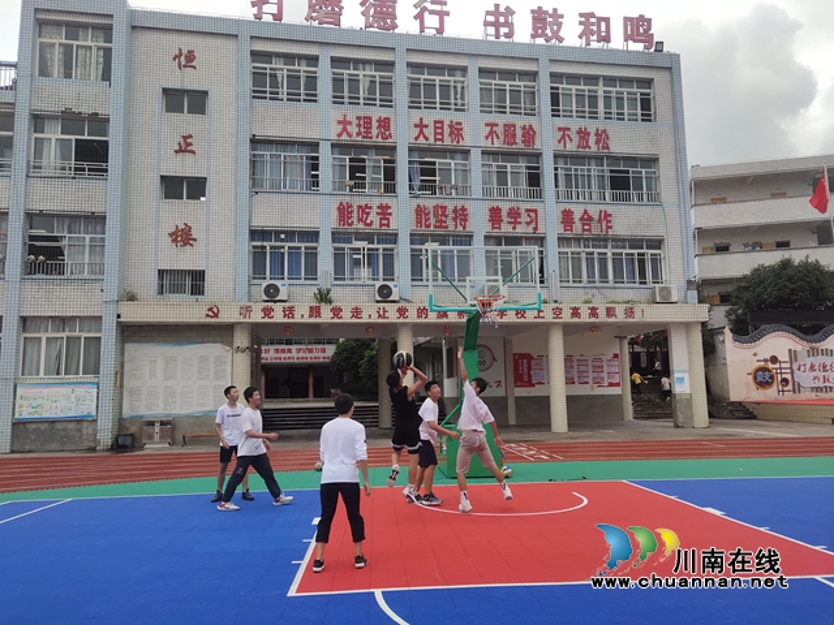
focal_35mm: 29
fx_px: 699
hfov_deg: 61.7
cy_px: 312
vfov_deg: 48.2
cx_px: 417
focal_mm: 4.27
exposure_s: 1/2453
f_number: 1.8
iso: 50
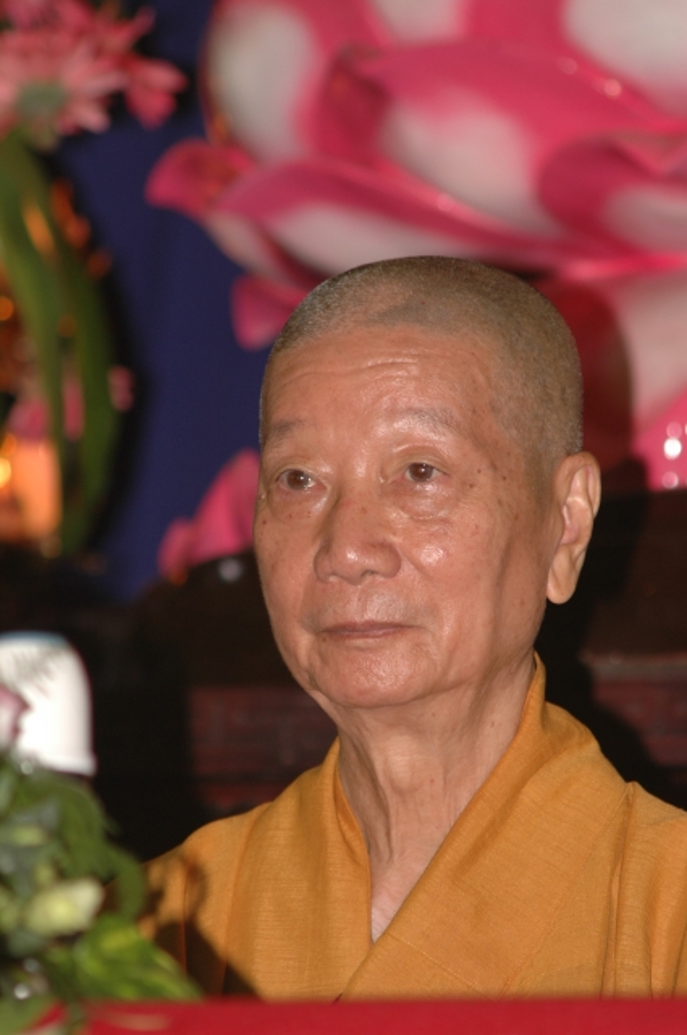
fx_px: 12915
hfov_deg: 3.0
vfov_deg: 4.6
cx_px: 344
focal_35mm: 450
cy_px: 518
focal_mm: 300
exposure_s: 1/60
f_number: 5.6
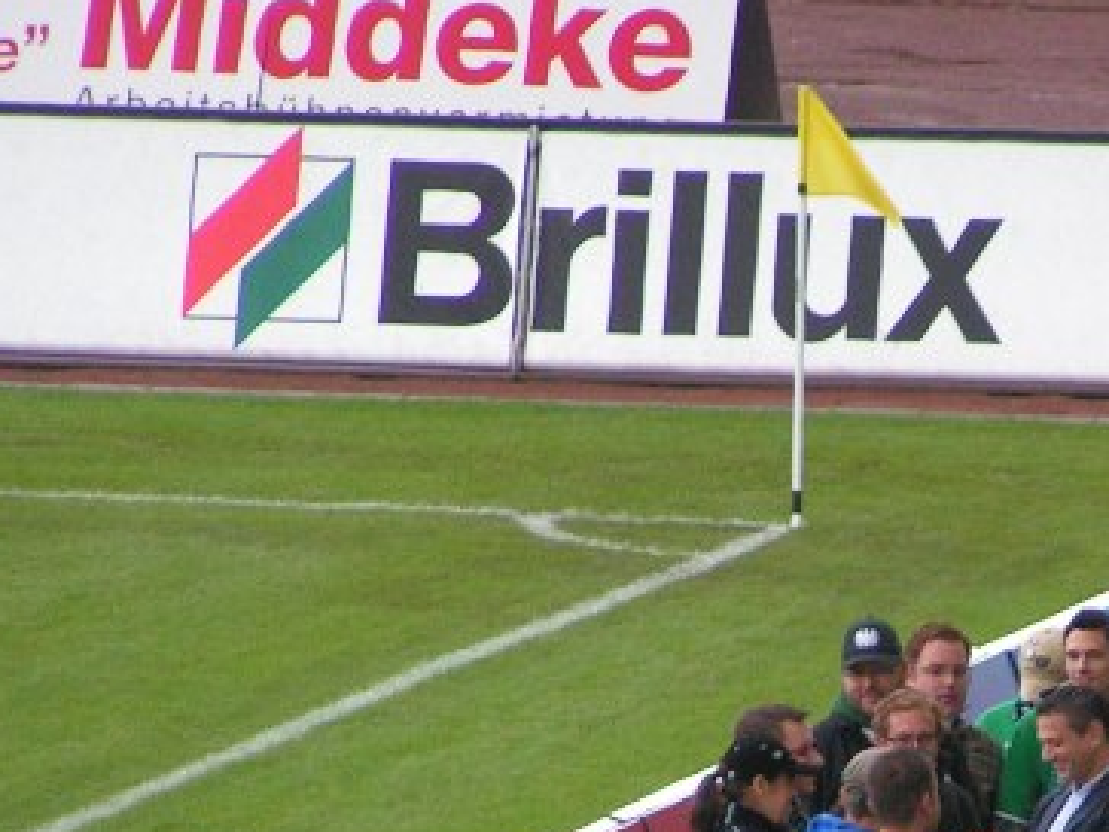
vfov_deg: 2.0
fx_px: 23964
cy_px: 762
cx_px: 987
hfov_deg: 2.7
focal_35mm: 748
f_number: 3.5
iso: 160
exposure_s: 1/400
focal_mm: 52
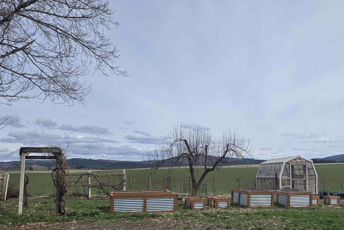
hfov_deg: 53.0
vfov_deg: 36.8
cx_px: 239
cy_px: 178
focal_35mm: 35
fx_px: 334
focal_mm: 5.4
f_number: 1.8
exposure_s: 1/2600
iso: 25
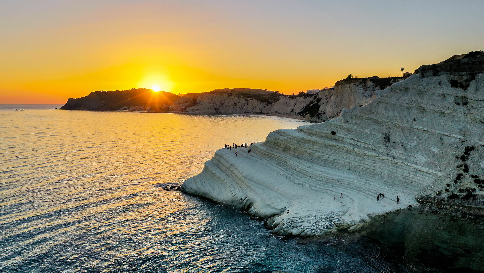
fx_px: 385
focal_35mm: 30
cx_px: 239
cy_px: 160
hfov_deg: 64.3
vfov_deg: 38.8
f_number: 5
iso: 100
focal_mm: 10.26
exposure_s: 1/240
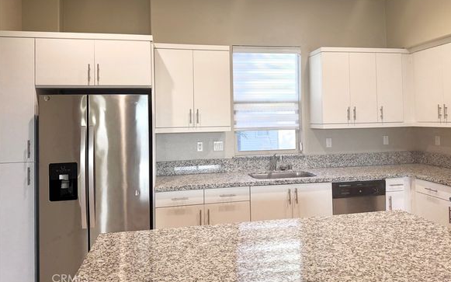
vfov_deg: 47.3
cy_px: 112
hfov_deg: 70.4
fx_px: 320
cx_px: 227
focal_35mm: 26
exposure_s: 1/120
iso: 125
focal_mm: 6.76
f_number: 1.78
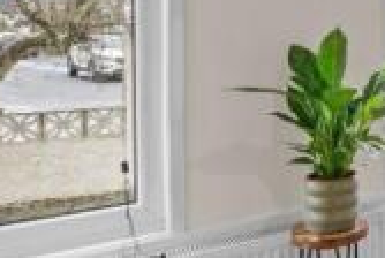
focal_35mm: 47
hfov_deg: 30.3
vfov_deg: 27.9
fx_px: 504
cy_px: 33
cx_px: 533
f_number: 7.1
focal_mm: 12
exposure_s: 1/1.67
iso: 160
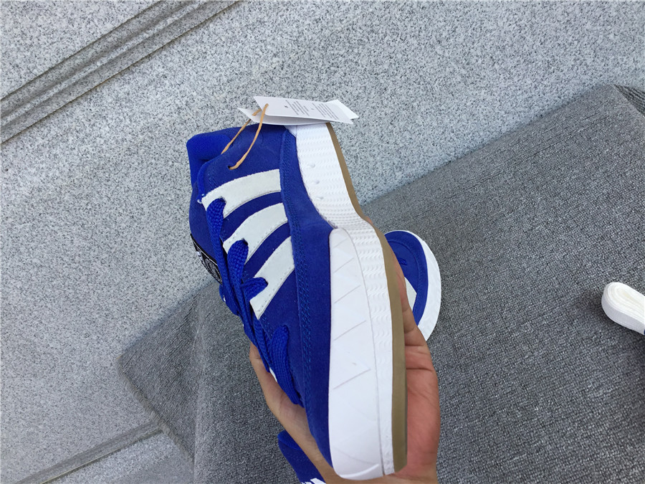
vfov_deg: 45.4
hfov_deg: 58.4
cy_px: 242
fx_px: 578
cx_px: 322
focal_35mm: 31
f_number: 2.4
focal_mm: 3.3
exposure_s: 1/350
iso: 25
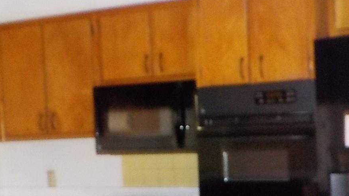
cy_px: 151
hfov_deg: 34.9
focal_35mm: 60
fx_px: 555
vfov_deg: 19.9
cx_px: 195
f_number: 3.3
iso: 800
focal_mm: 4.1
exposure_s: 1/4
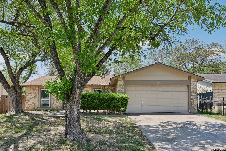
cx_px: 113
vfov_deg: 55.1
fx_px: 144
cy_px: 76
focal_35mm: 23
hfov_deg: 76.1
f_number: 8
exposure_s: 1/160
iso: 400
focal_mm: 23
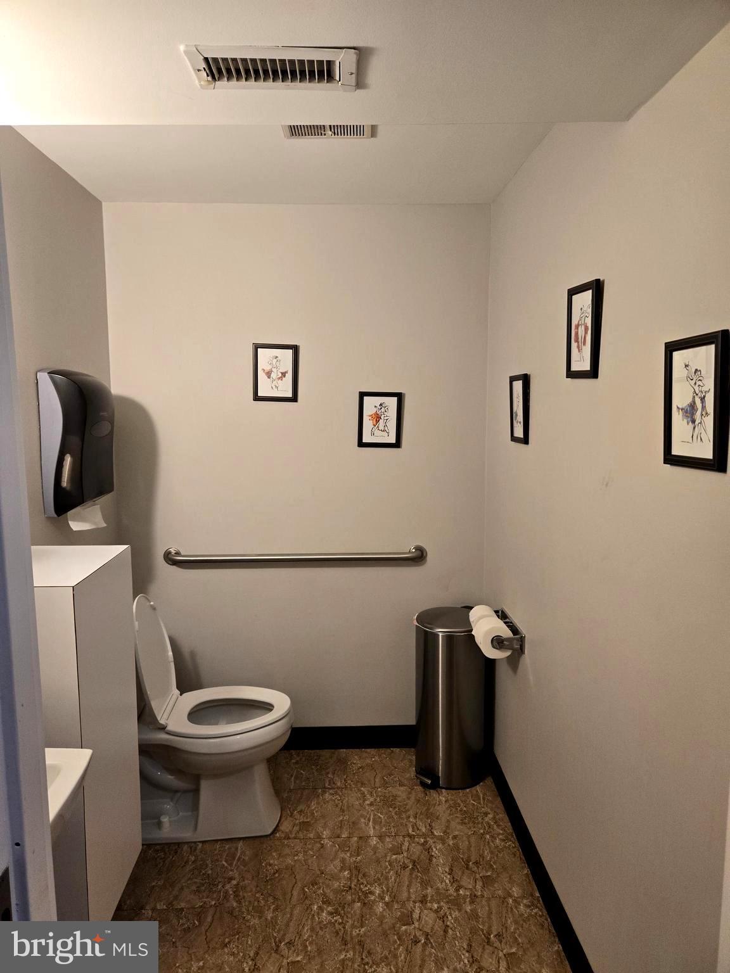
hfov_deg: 58.9
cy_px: 486
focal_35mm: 23
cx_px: 365
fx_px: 647
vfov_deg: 73.9
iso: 250
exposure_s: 1/120
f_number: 1.8
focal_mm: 5.4
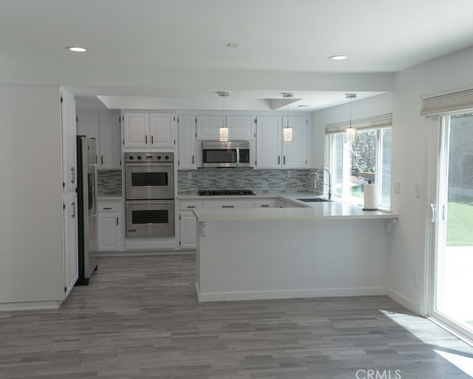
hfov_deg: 45.8
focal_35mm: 40
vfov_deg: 37.3
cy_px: 191
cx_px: 239
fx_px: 560
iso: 160
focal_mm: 35
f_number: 4
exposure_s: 1/160
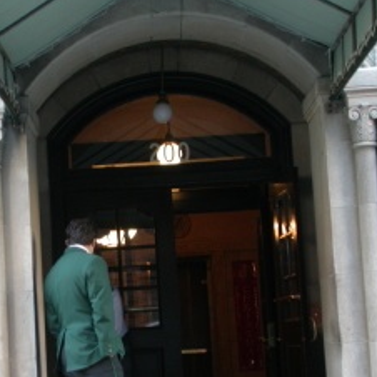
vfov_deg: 10.7
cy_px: 219
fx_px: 2008
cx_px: 113
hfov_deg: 10.7
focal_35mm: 163
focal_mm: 21.5
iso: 100
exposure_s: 1/13.4
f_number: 4
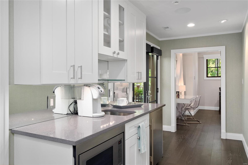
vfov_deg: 49.4
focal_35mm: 26
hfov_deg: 69.5
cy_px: 82
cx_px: 124
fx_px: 179
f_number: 7.1
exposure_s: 1/6
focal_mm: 13
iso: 400
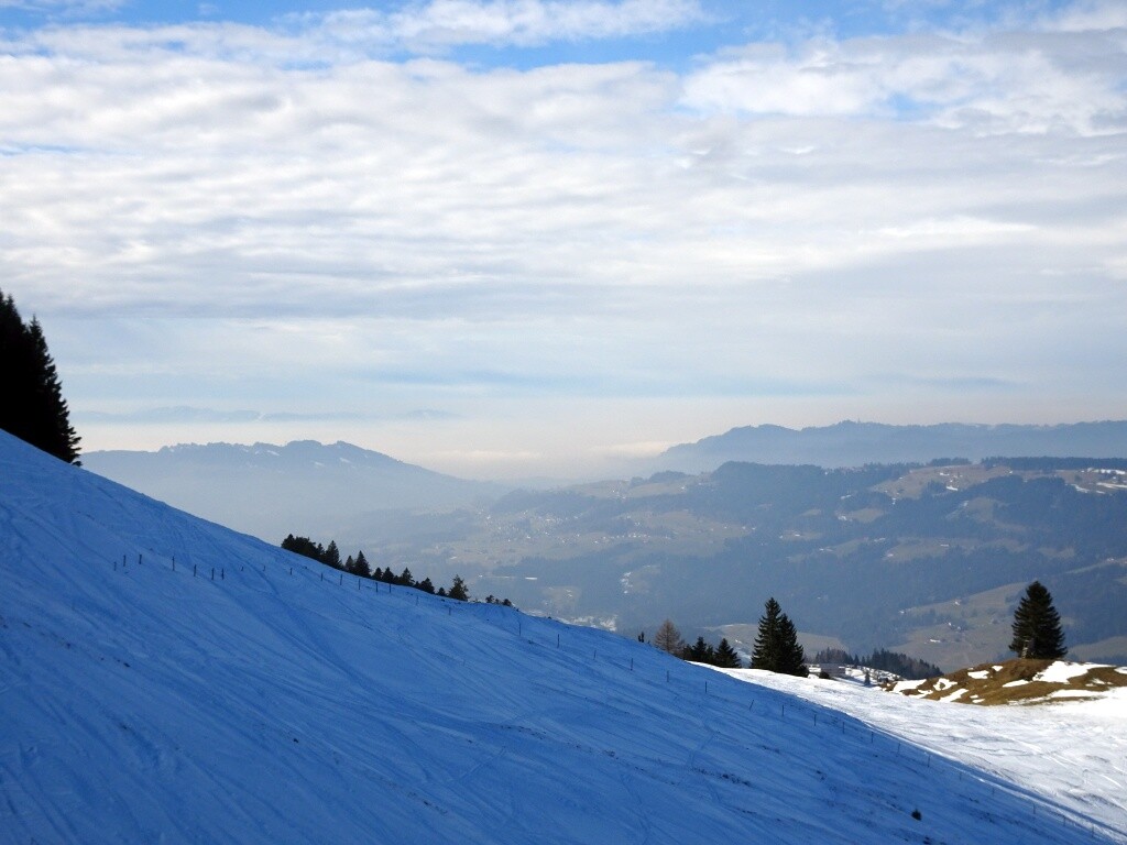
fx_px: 1758
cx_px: 564
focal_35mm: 54
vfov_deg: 27.0
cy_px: 422
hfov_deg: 35.5
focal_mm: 9.18
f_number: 4.5
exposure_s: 1/1000
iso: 80
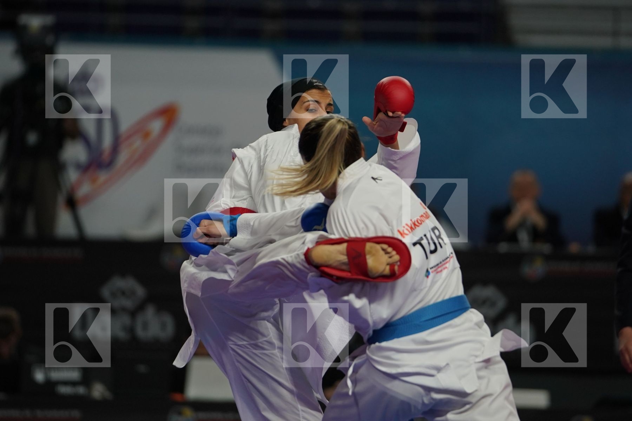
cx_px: 316
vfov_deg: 4.6
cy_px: 210
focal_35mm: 300
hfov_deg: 6.9
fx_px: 5266
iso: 800
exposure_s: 1/1000
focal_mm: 200
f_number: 2.8
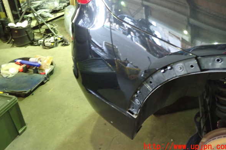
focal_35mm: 32
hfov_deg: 58.7
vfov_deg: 41.0
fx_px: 201
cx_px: 115
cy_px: 65
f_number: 2.3
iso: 800
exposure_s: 1/20
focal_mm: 5.4
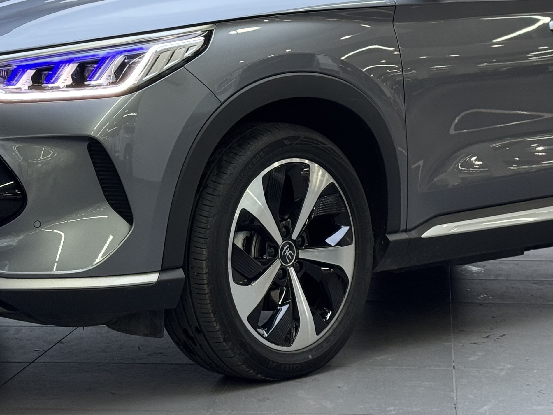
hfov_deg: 19.3
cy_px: 54
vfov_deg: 14.4
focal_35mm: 102
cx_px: 264
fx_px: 1630
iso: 80
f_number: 1.78
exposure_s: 1/100
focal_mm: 6.76
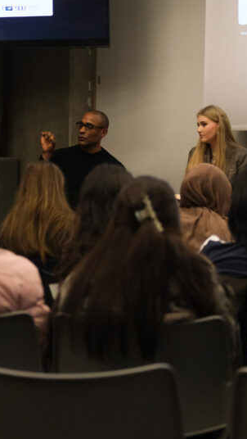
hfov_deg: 11.4
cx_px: 80
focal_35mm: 106
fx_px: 1233
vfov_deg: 20.1
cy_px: 129
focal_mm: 35
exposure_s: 1/1000
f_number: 2
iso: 4000
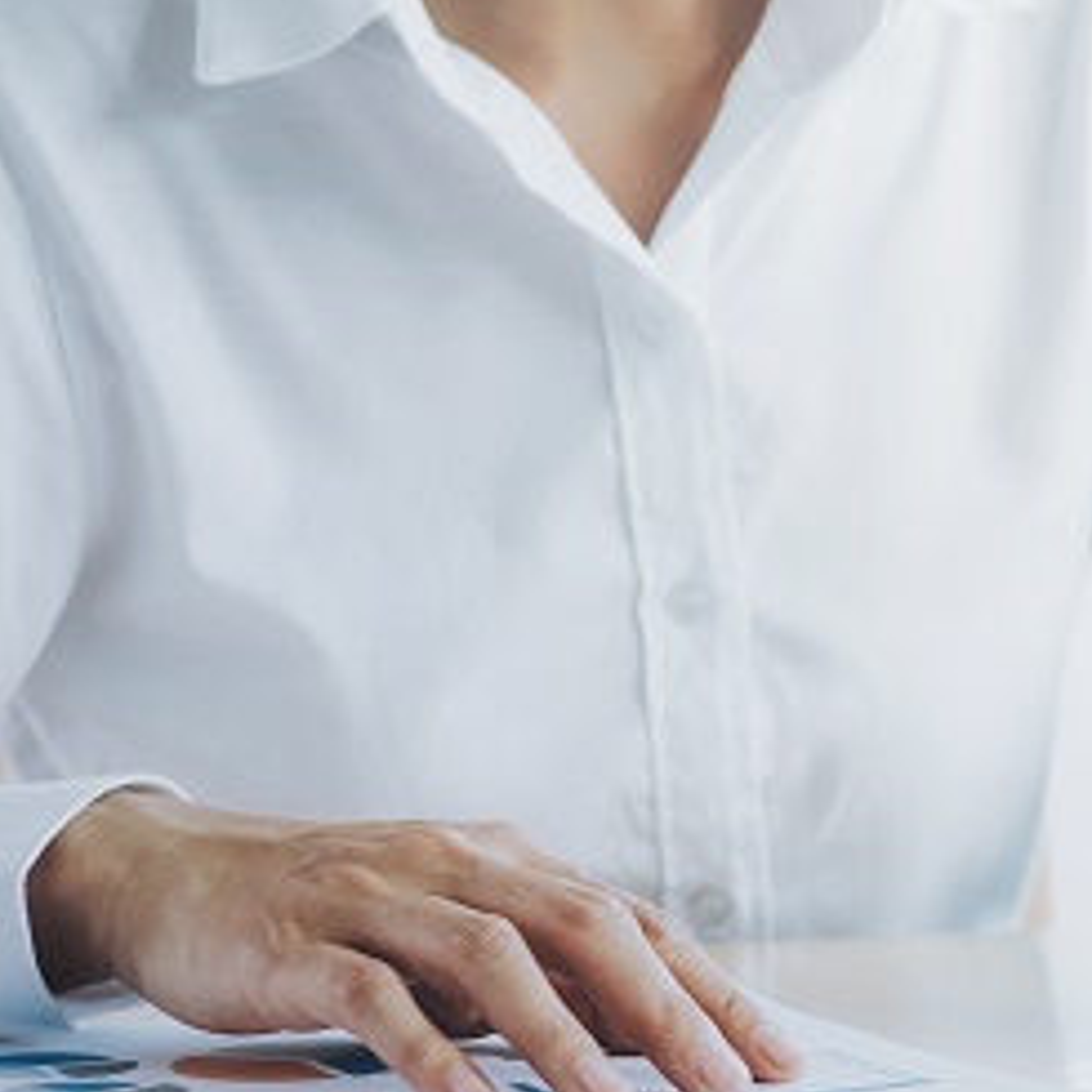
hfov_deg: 11.8
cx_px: 923
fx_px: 5246
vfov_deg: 11.8
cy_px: 1036
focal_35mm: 147
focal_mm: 35
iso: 250
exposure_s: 1/180
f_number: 3.2
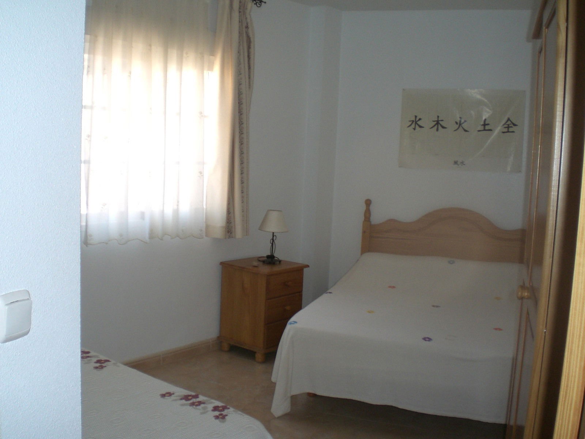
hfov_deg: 49.0
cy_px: 220
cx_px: 292
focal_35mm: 38
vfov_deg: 37.7
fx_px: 642
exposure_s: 1/80
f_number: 3.1
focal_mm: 6.3
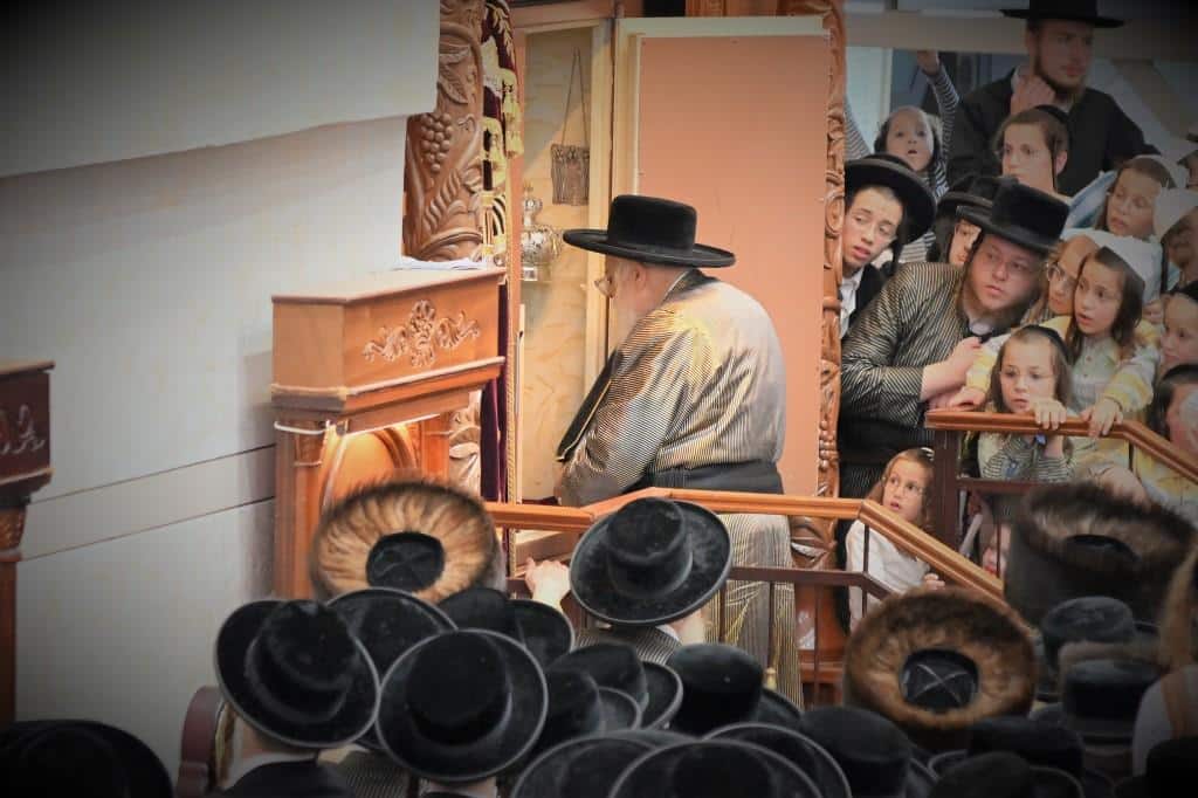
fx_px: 5988
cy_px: 399
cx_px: 599
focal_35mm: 180
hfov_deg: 11.4
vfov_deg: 7.6
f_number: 4.5
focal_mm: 120
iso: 640
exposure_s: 1/160
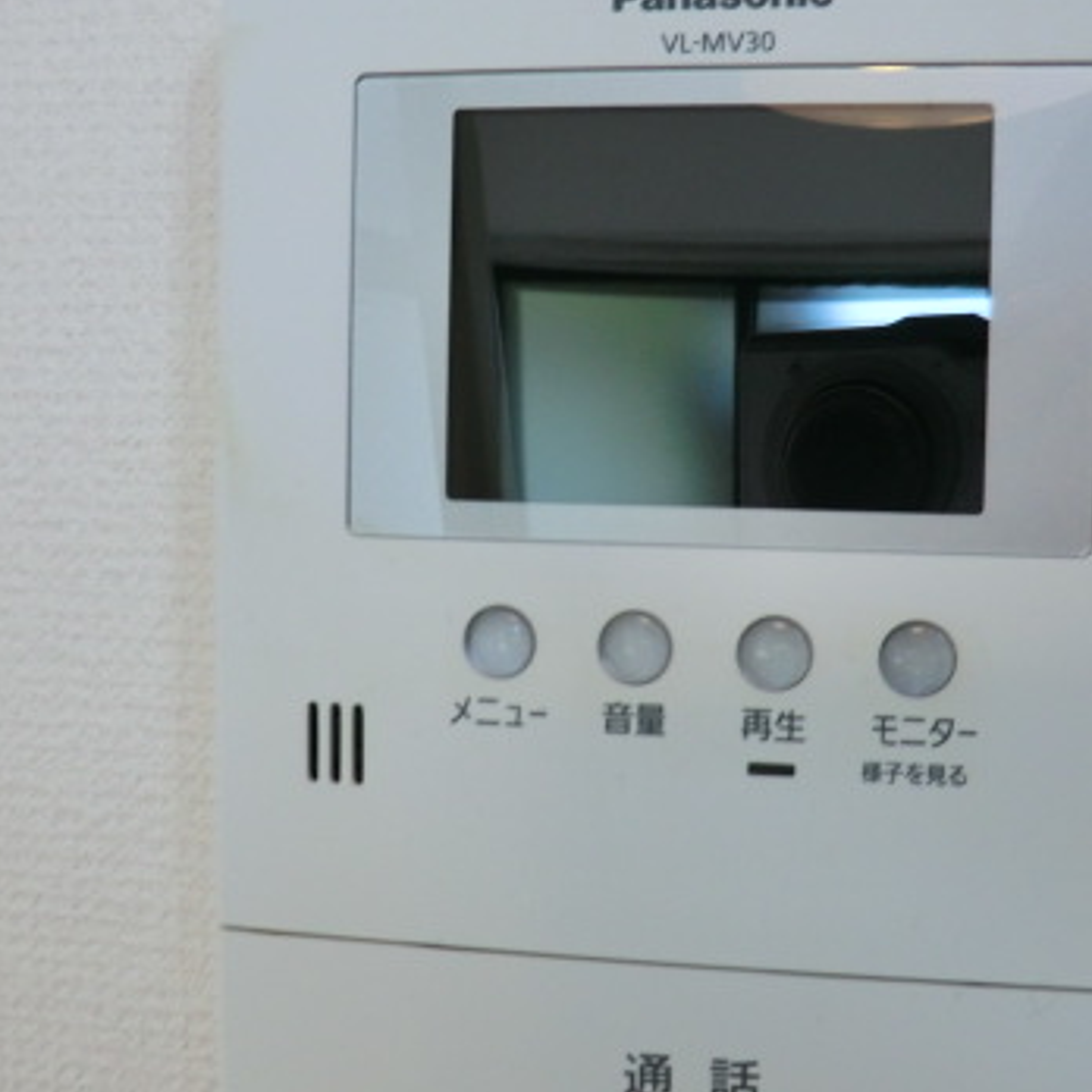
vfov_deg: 42.8
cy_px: 543
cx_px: 640
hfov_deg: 42.7
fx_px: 1392
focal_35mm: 39
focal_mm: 4.3
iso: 125
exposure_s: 1/60
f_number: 3.2
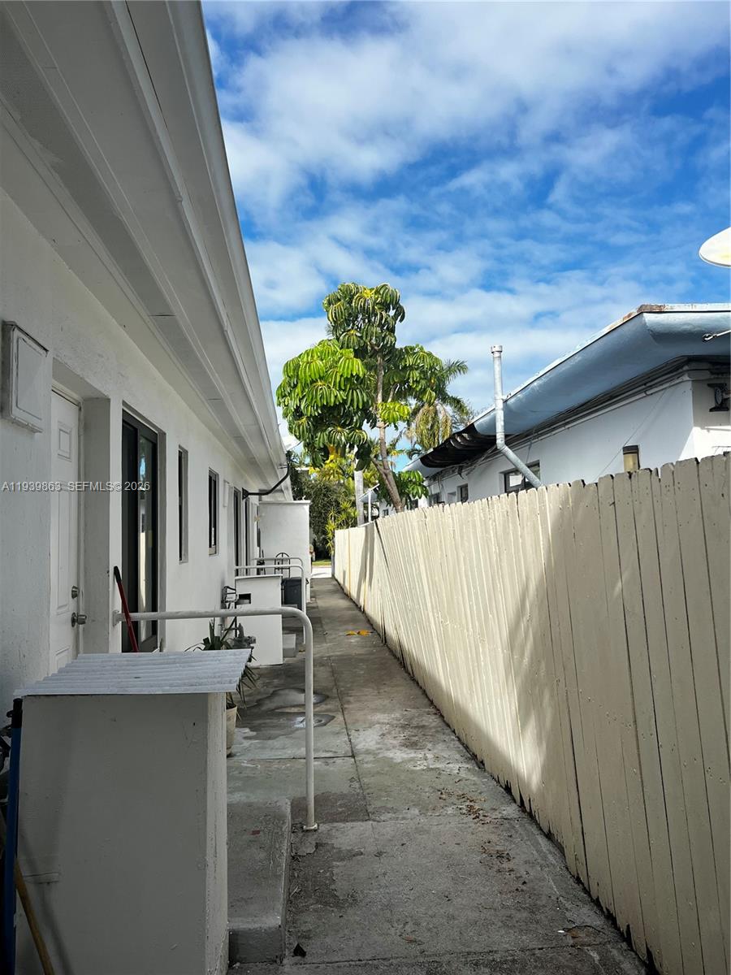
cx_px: 366
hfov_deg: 53.1
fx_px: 732
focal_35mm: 26
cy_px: 488
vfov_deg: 67.3
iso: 50
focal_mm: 5.7
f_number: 1.5
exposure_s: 1/4274
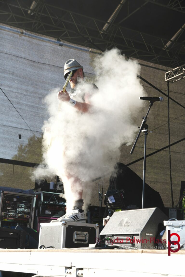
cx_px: 92
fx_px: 486
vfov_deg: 31.9
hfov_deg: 21.6
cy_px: 138
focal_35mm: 63
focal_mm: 42
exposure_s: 1/125
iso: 100
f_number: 5.6
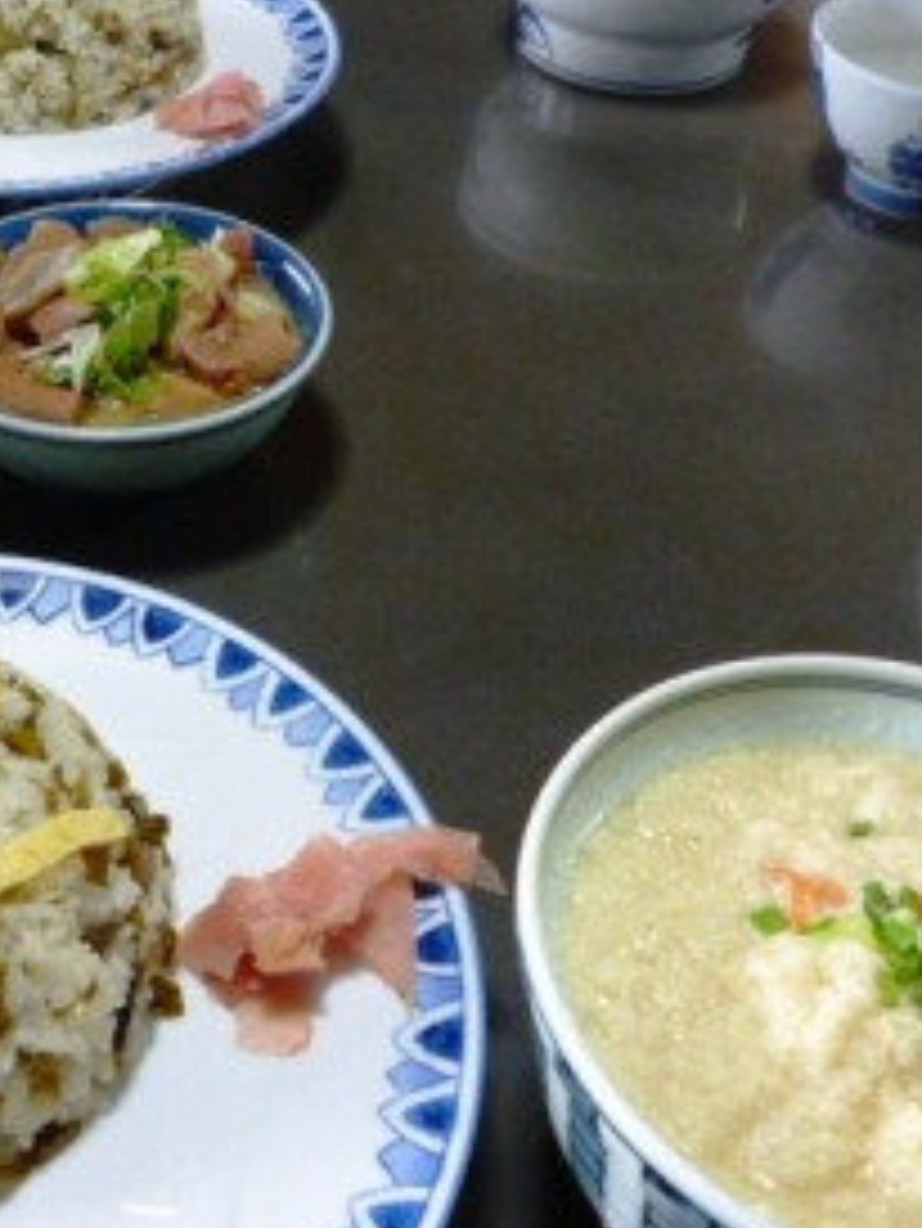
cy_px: 567
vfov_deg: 41.2
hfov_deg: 30.8
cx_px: 193
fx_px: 1632
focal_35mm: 46
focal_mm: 5
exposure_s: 1/20
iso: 400
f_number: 3.1
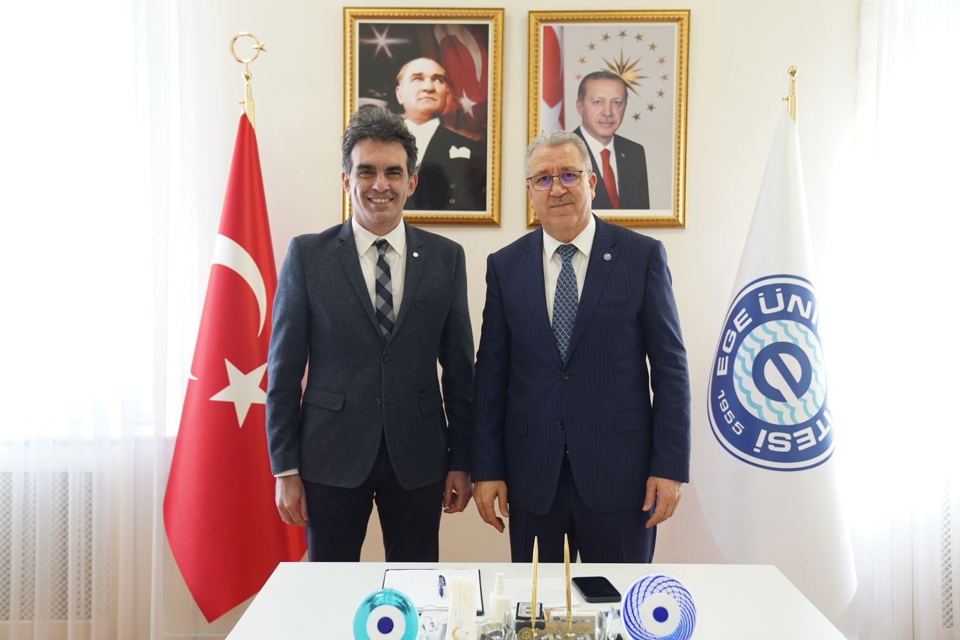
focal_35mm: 40
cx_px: 480
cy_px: 320
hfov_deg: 48.5
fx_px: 1067
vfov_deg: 33.4
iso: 800
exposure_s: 1/100
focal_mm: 40
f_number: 3.2
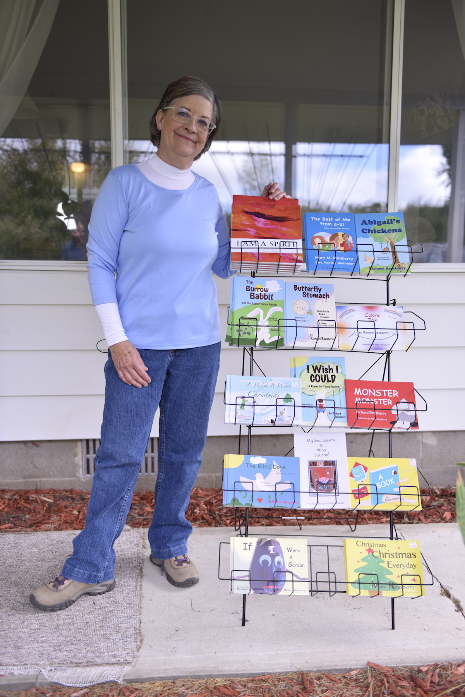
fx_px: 658
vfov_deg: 55.8
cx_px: 232
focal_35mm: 34
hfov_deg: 38.9
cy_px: 348
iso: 100
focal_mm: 34
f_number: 2.8
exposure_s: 1/250
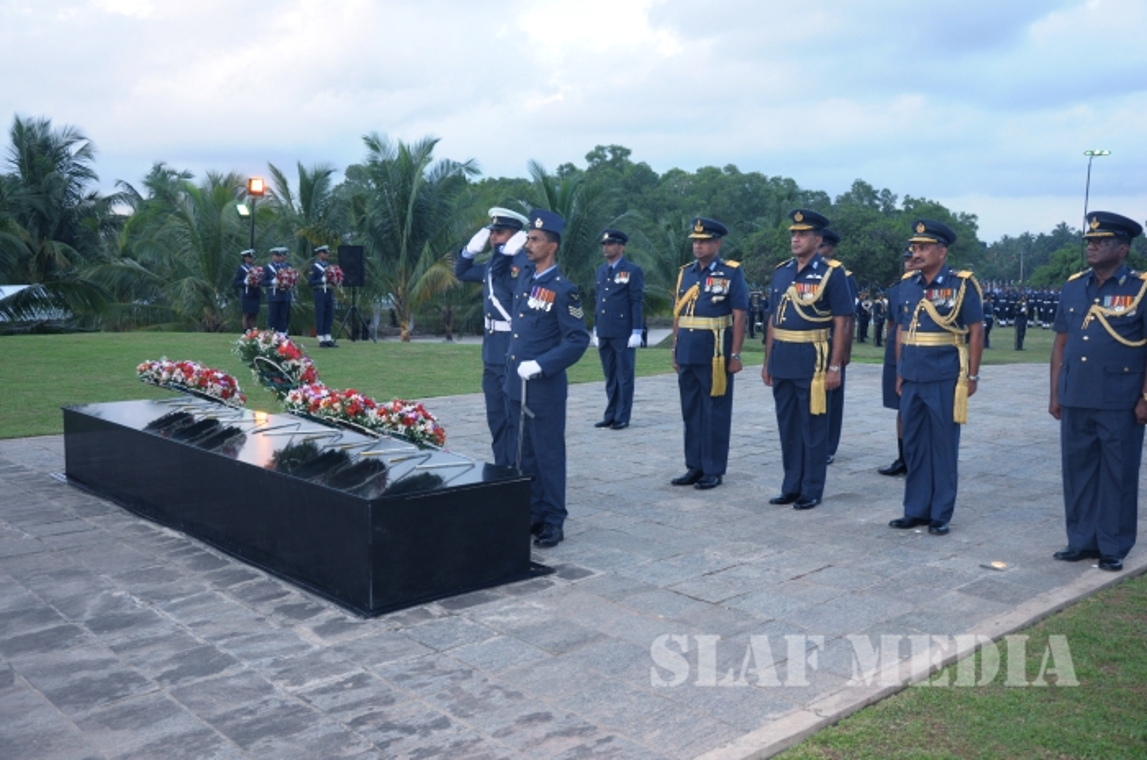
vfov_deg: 39.8
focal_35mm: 33
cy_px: 380
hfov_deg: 57.3
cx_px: 574
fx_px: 1049
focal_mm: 22
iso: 640
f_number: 5.6
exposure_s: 1/100
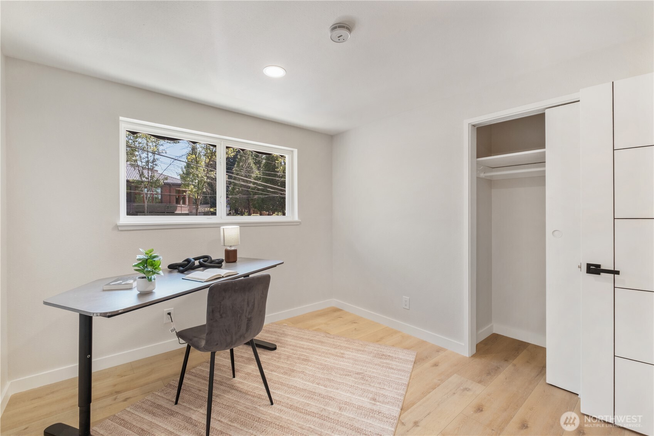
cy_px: 218
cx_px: 327
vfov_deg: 77.3
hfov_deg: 100.4
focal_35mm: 15
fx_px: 272
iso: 320
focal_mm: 10
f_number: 8
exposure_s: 1/5
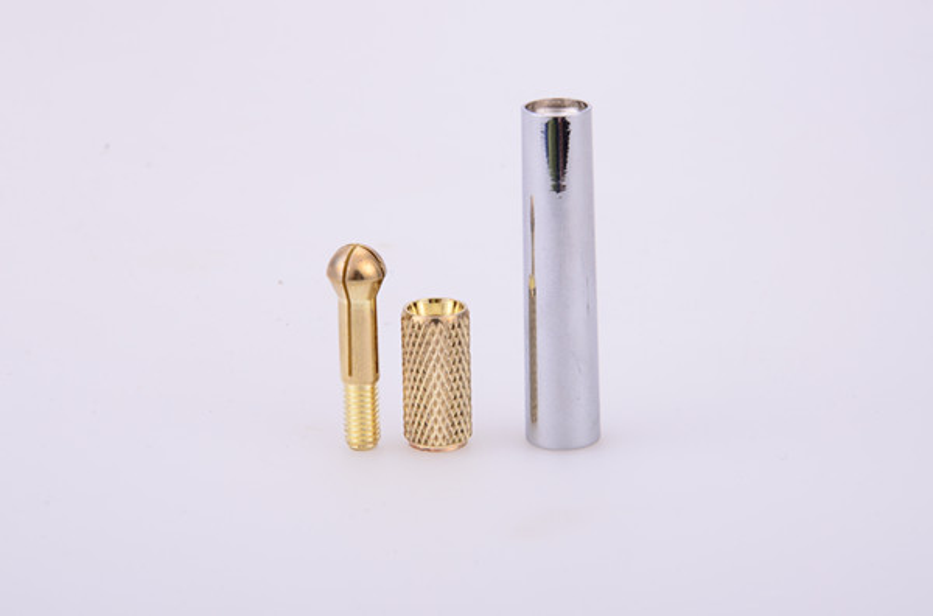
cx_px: 466
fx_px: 4069
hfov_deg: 13.1
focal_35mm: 158
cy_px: 308
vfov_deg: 8.7
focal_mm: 105
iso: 200
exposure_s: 1/160
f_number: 18
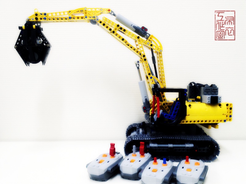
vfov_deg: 40.7
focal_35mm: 35
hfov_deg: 52.6
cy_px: 92
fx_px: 249
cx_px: 123
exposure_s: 1/20
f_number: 2.4
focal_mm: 4.28
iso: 100
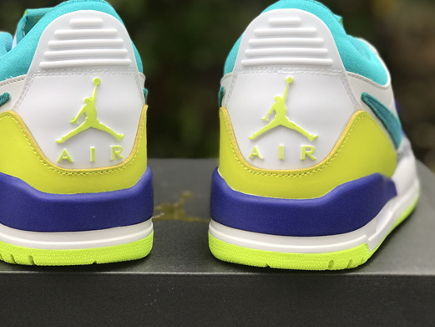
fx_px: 1018
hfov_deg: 24.1
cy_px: 120
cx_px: 182
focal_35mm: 81
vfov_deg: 18.2
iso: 32
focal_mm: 6.6
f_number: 2.8
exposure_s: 1/50
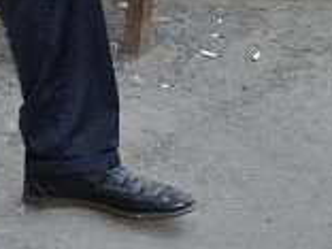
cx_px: -362
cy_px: -302
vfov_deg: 8.3
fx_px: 1592
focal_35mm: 166
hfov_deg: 10.7
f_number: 4
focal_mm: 18
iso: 360
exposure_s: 1/125
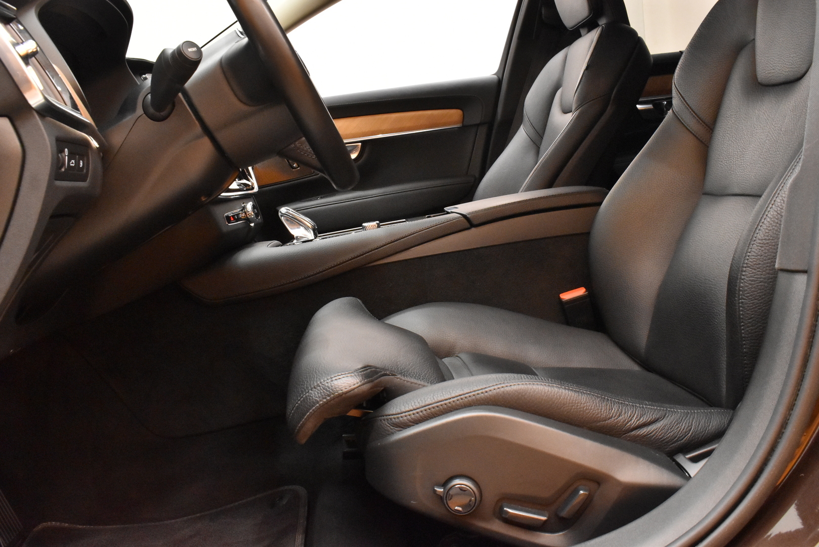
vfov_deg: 40.0
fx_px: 751
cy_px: 274
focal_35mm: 33
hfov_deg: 57.2
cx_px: 410
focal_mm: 22
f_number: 13
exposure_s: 1/15
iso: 3200
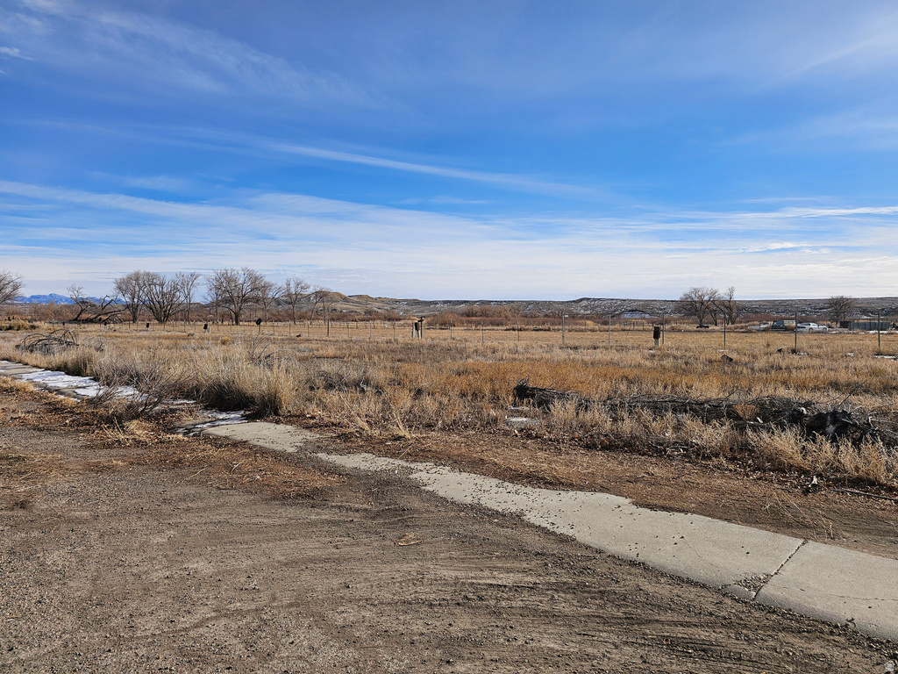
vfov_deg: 58.9
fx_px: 597
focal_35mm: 23
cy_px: 337
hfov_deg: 73.9
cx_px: 449
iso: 12
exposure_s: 1/1728
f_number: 1.7
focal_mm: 6.3
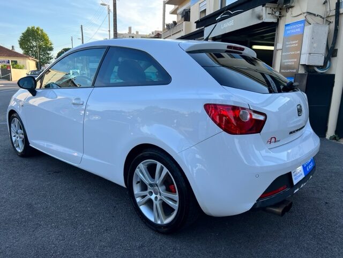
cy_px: 129
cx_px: 172
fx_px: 258
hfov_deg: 67.3
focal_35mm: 26
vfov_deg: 53.1
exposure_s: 1/873
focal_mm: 5.7
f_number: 1.5
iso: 50
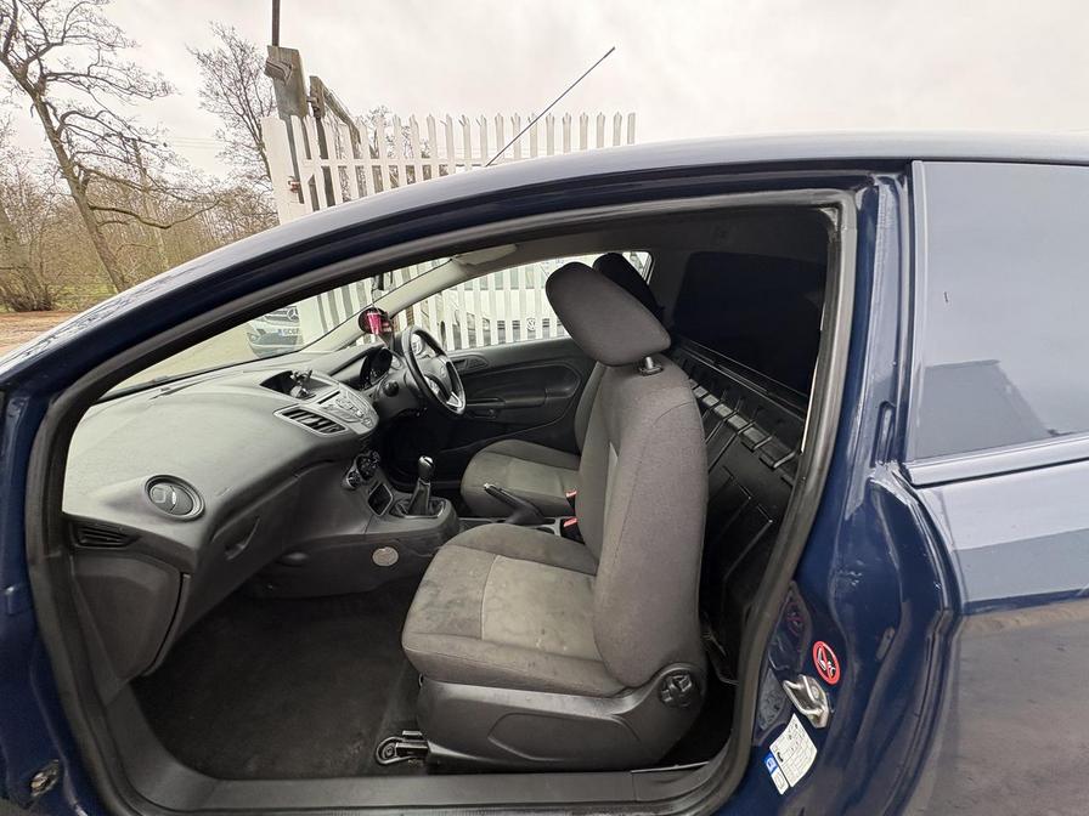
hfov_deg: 102.1
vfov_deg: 85.7
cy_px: 408
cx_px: 544
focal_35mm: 14
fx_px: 440
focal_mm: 2.22
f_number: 2.2
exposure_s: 1/137
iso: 100
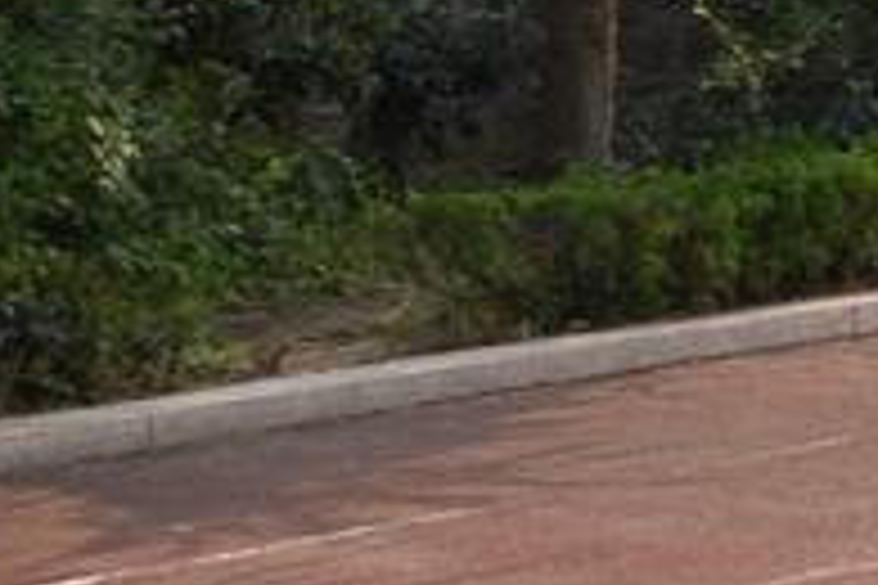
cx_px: 1779
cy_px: -9
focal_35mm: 156
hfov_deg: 11.7
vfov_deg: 8.7
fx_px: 3804
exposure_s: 1/500
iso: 160
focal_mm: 38
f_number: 4.5
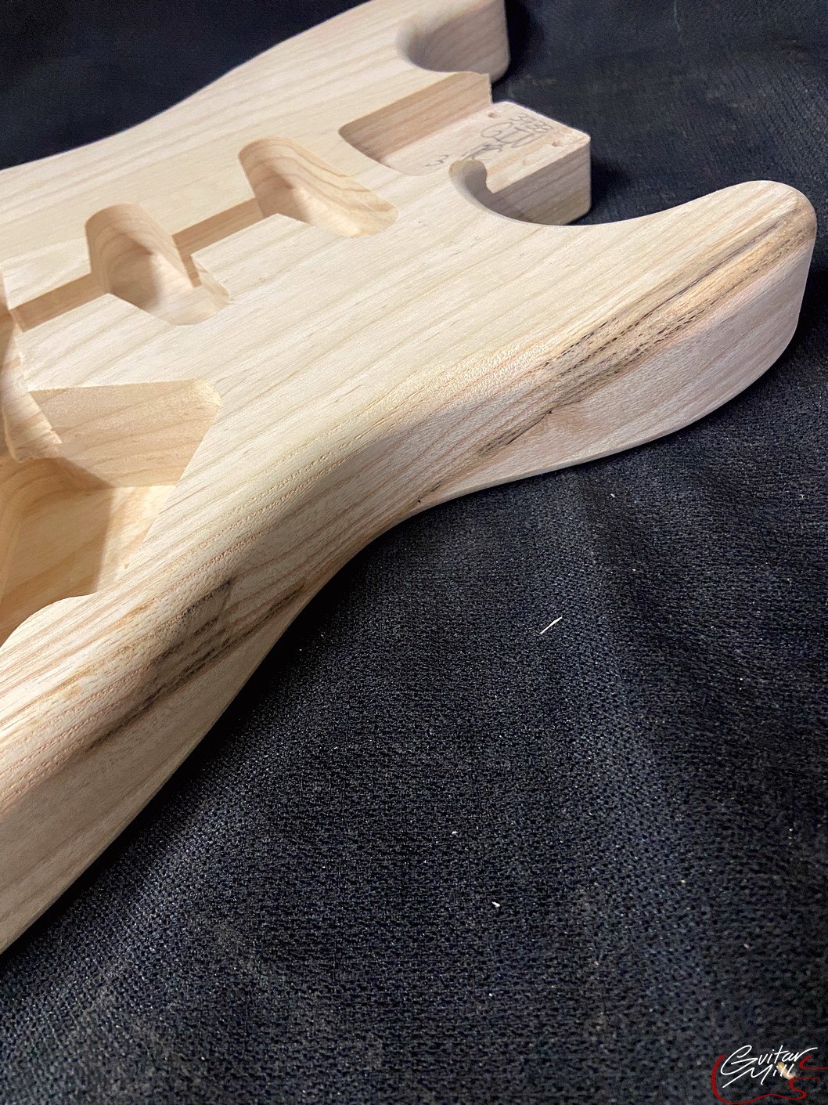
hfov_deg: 53.1
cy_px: 552
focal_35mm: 26
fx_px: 829
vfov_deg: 67.3
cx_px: 414
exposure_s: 1/60
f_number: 1.8
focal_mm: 4.25
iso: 500
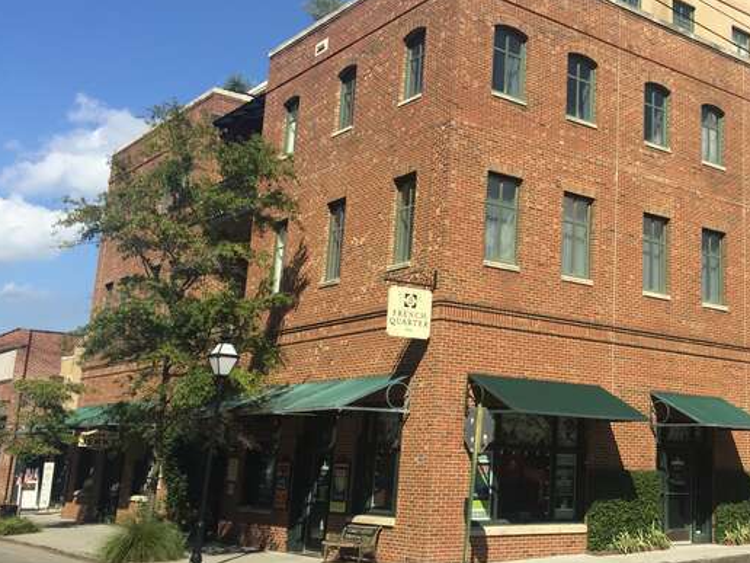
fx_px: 975
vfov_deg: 32.1
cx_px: 573
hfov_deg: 40.7
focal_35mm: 45
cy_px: 239
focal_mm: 4.15
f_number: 2.2
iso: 32
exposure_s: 1/2198
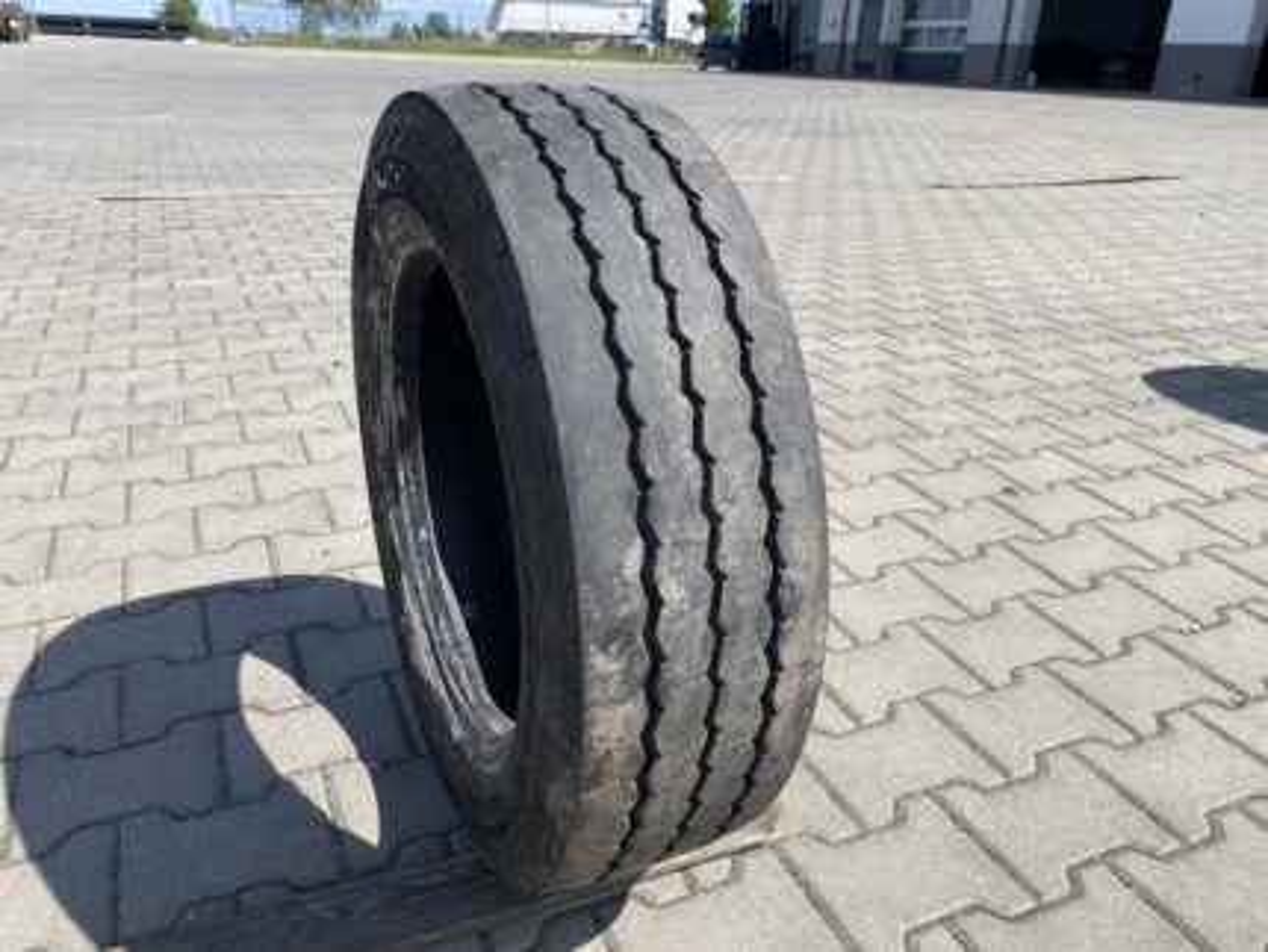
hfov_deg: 67.3
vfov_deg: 53.1
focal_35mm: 26
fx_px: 953
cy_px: 476
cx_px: 634
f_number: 1.8
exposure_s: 1/2066
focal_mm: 4.25
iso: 32
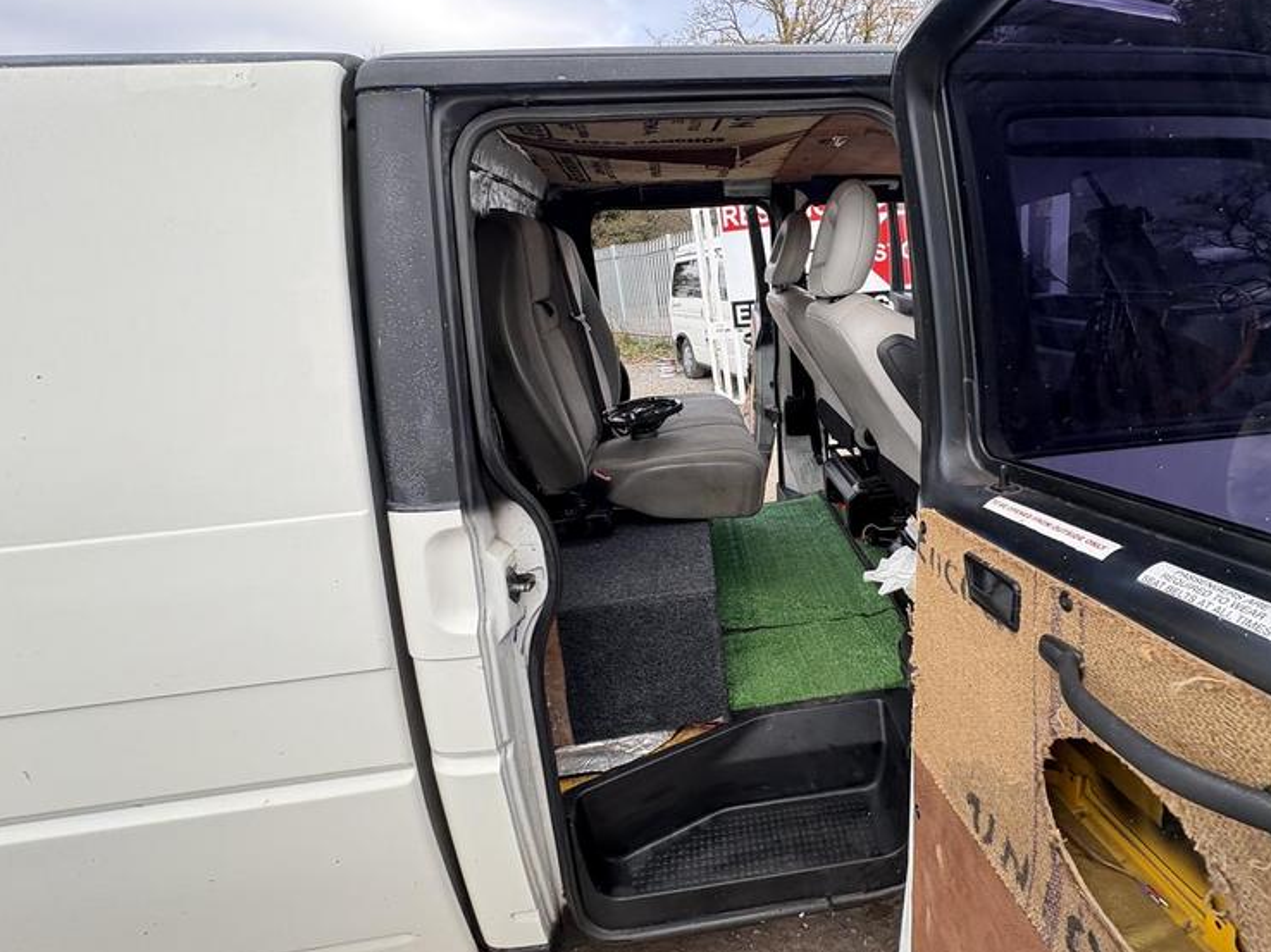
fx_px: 624
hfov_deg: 90.0
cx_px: 756
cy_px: 441
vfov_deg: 74.6
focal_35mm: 17
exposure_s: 1/116
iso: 80
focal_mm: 2.22
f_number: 2.2
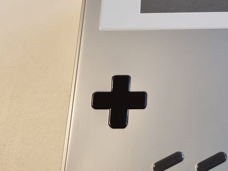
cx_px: 191
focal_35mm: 53
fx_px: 349
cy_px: 70
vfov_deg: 27.5
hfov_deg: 34.7
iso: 250
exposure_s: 1/60
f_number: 1.8
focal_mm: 5.4
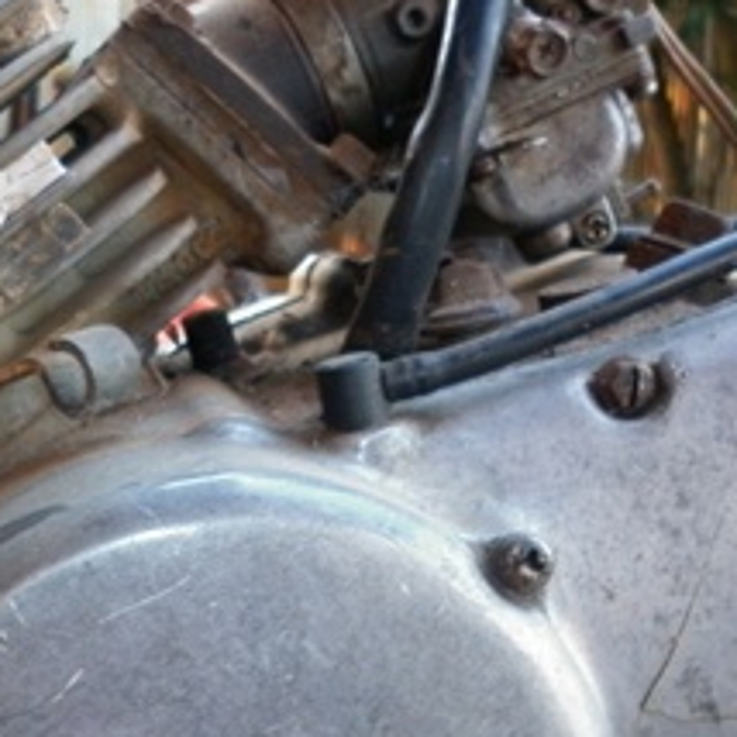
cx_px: 193
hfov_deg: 23.2
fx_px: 1782
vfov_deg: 23.1
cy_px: 551
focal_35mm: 74
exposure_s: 1/30
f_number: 2.8
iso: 80
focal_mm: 5
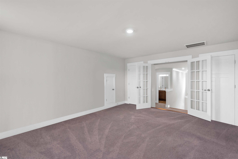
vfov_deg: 73.7
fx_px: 106
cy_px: 80
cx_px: 119
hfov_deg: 96.7
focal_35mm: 16
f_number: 9
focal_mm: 16
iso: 320
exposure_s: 1/13
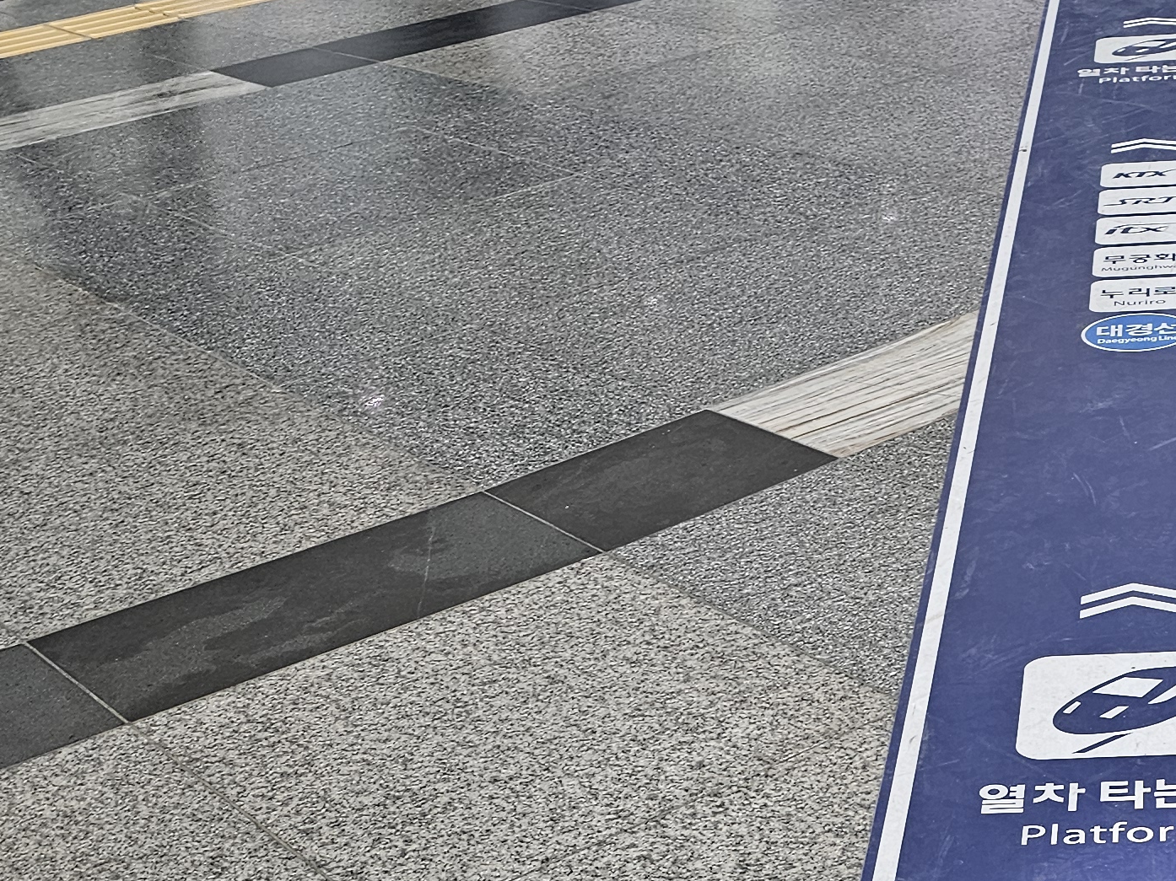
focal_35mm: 66
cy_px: 882
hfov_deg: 27.9
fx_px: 2242
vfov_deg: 21.5
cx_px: 1129
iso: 125
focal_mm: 6.3
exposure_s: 1/120
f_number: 1.7
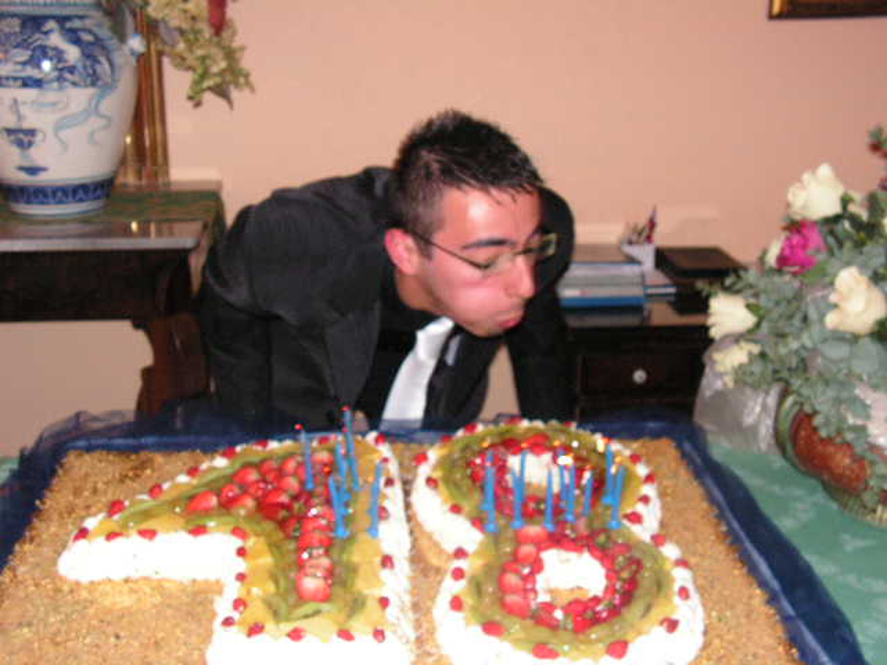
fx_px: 1153
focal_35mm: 45
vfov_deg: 32.2
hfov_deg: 42.1
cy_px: 332
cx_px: 444
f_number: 3.2
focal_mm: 7.6
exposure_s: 1/40
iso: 200
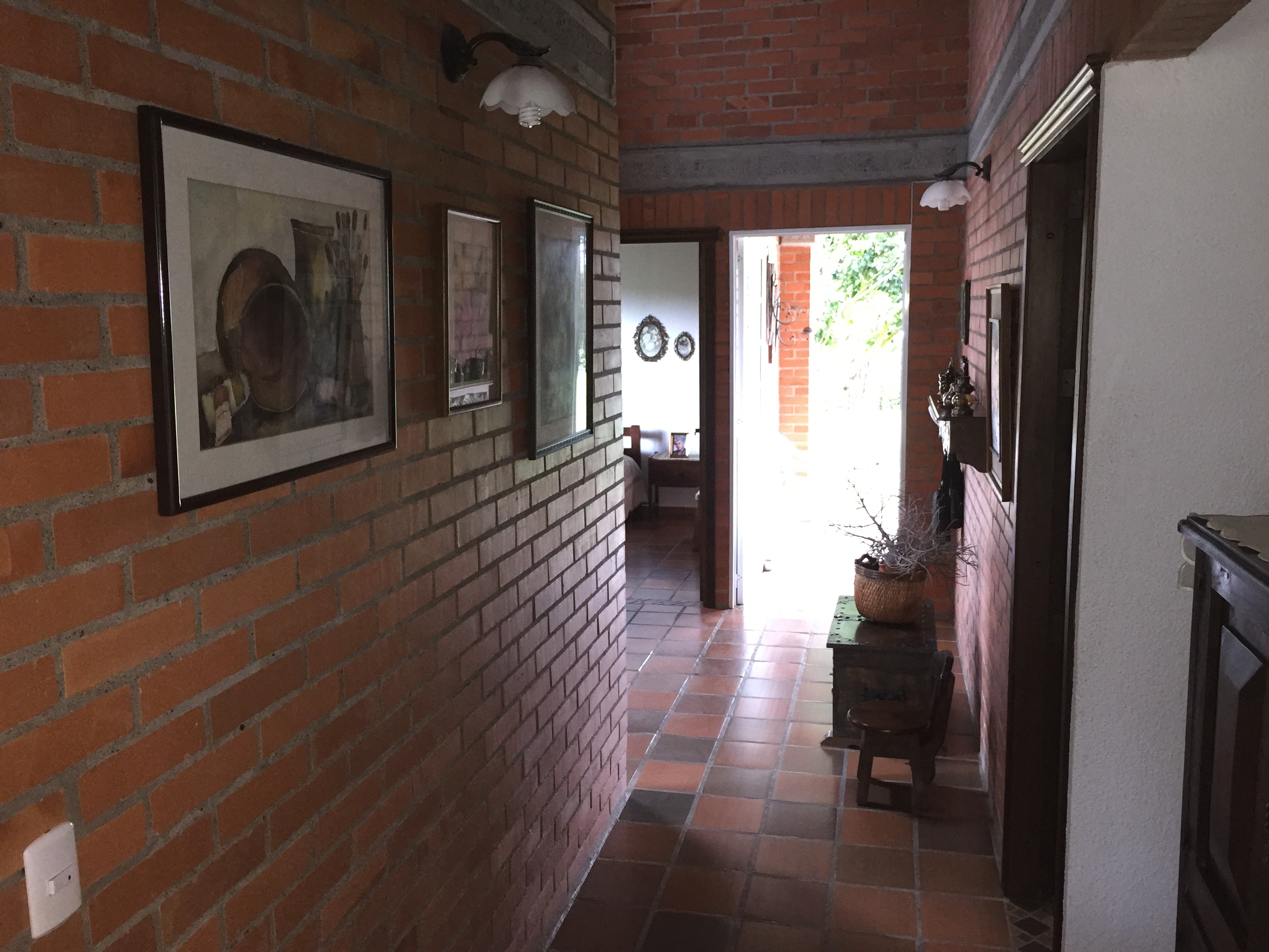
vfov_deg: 48.2
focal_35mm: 29
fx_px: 1063
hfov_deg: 61.7
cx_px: 634
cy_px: 476
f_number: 2.2
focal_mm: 4.15
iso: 250
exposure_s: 1/30
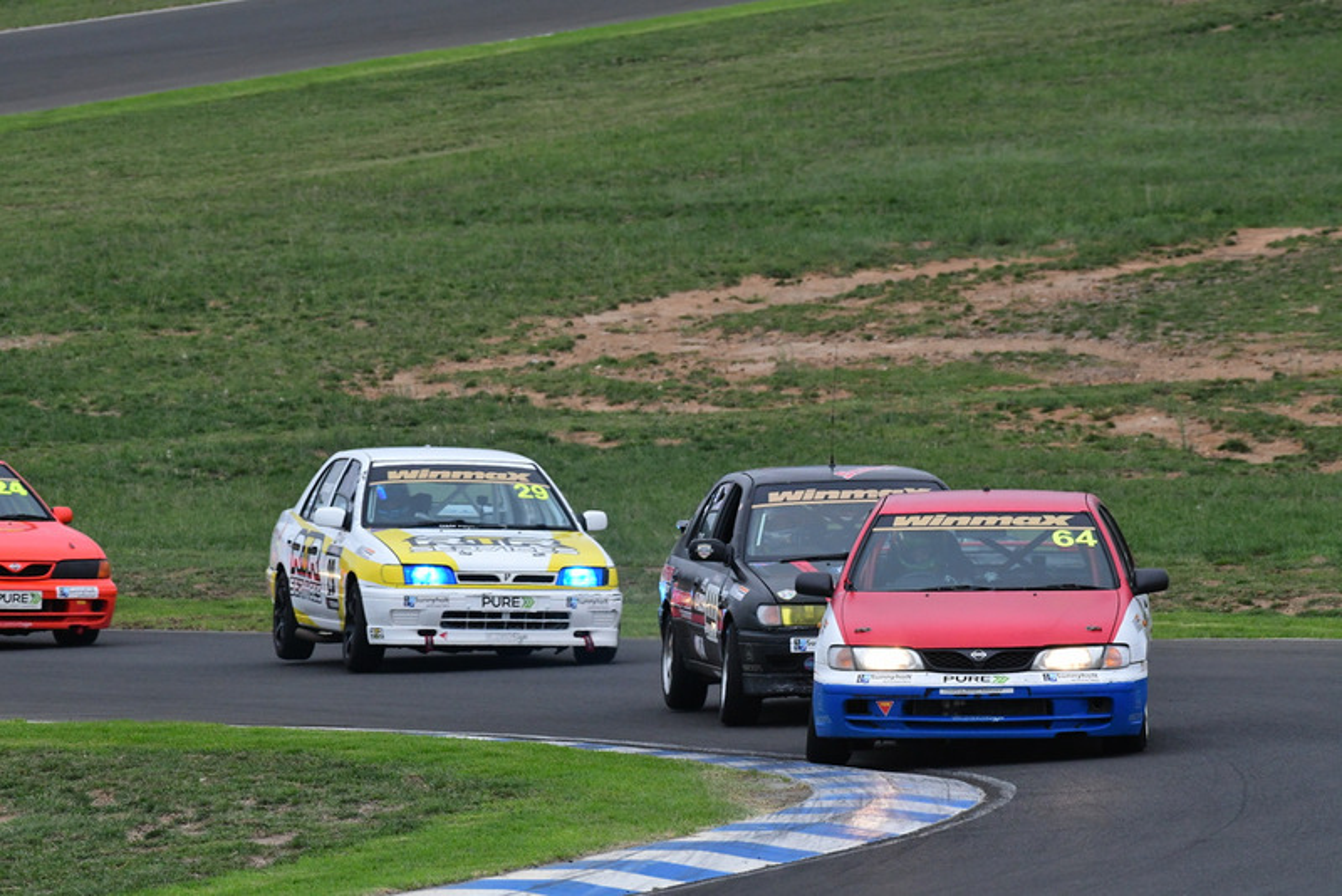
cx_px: 671
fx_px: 16221
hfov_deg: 4.7
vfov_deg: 3.2
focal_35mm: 435
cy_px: 448
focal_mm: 290
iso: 2000
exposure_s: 1/640
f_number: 10
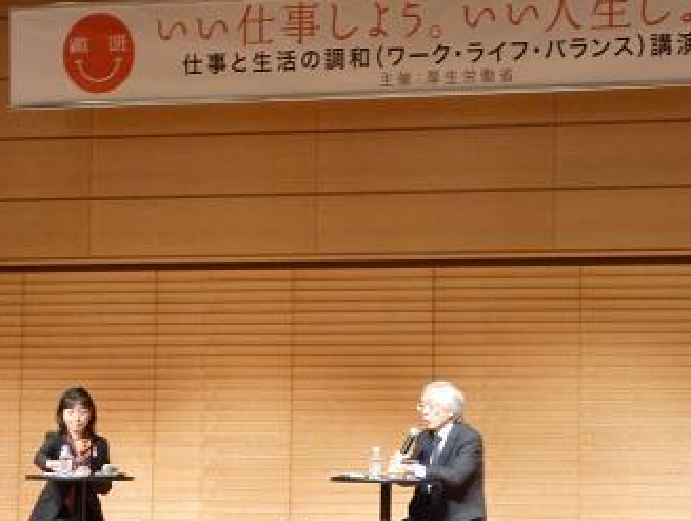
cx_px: 344
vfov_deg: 8.7
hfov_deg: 11.5
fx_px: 3418
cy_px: 213
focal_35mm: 171
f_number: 5.9
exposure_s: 1/6
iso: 400
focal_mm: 22.5
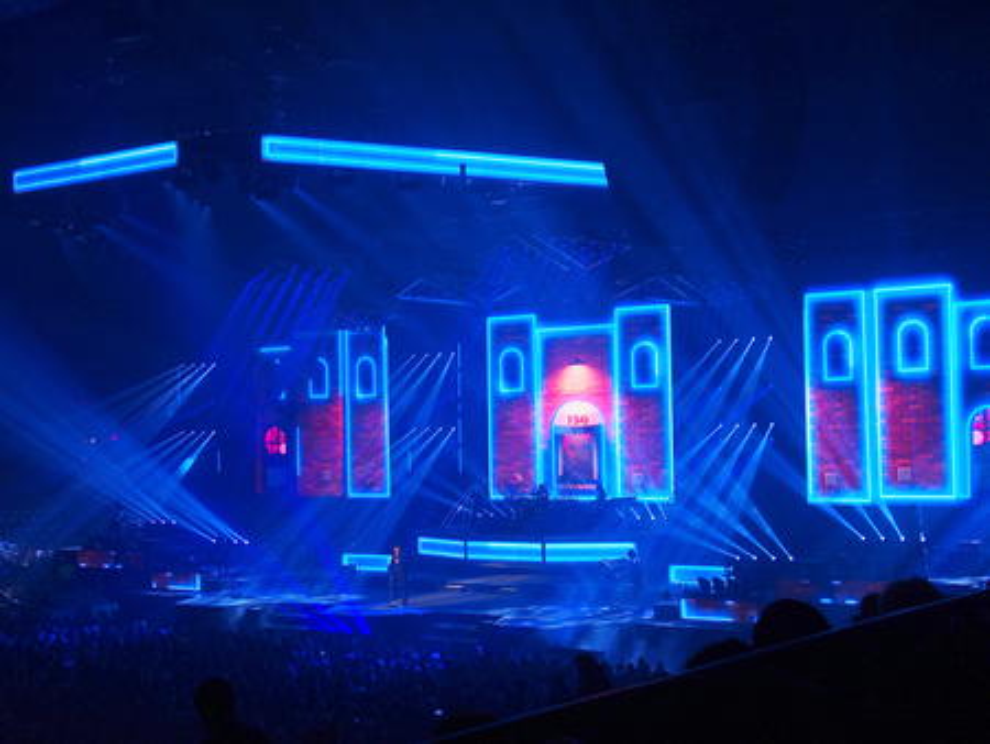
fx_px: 1316
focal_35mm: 46
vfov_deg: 31.5
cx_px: 495
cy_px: 372
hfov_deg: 41.2
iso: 160
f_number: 2.8
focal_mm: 9.8
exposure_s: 1/100
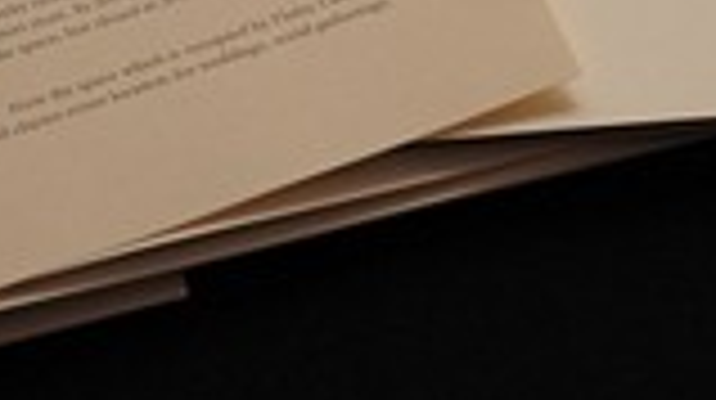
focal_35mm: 167
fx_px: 3167
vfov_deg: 7.0
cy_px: -333
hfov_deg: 12.9
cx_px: 554
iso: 1250
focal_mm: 46
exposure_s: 1/60
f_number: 6.3
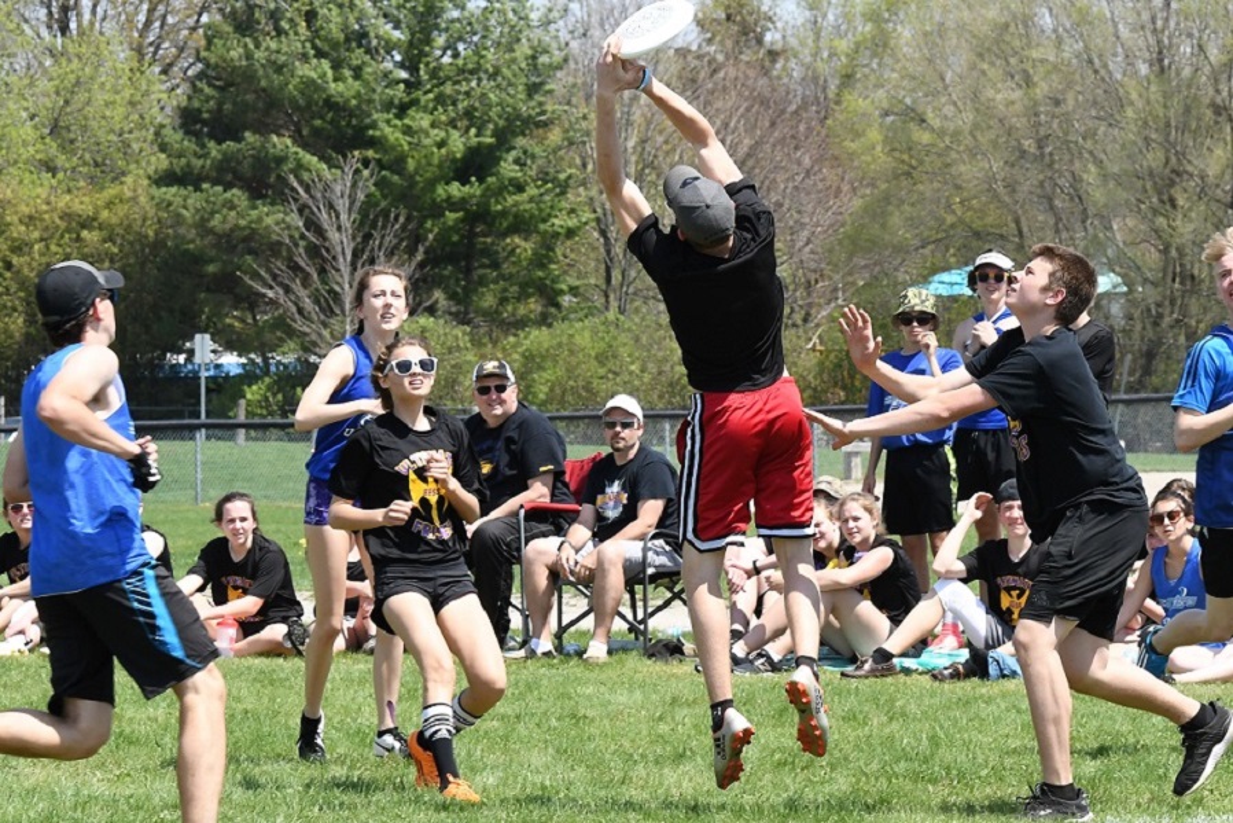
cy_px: 412
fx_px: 5755
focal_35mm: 168
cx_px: 616
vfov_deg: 8.2
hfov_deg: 12.2
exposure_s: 1/800
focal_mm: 112
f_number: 11
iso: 800
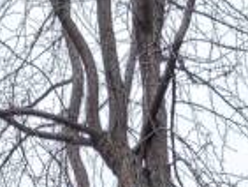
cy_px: 591
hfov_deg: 19.5
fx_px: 710
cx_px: 33
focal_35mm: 99
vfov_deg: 10.1
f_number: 2.2
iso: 50
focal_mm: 2.16
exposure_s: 1/109
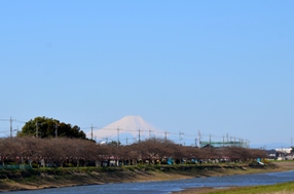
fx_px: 1572
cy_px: 132
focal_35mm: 193
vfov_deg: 7.1
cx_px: 81
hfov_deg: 10.7
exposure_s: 1/250
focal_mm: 82
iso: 100
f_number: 9
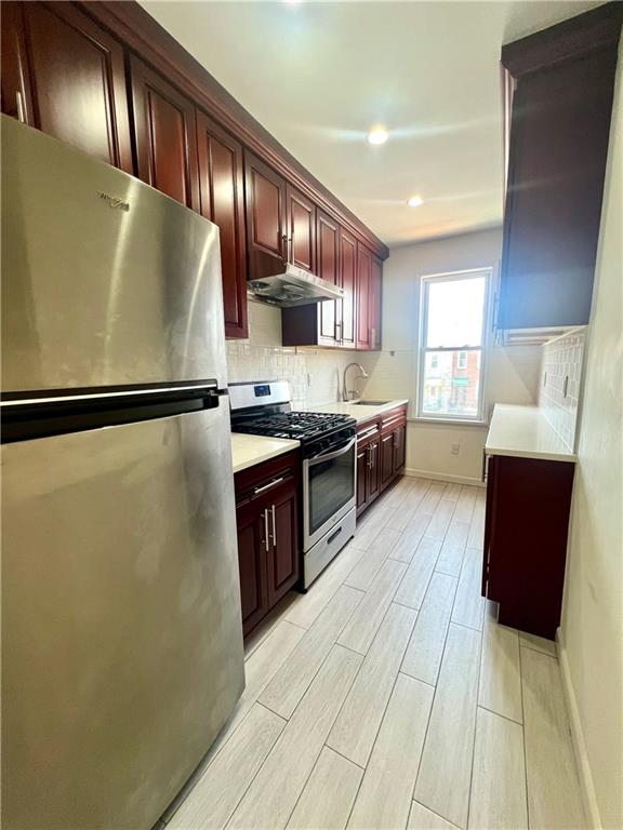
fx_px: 312
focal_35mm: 13
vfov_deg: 106.2
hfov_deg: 89.9
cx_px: 312
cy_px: 415
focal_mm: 1.57
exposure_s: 1/120
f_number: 1.8
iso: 160
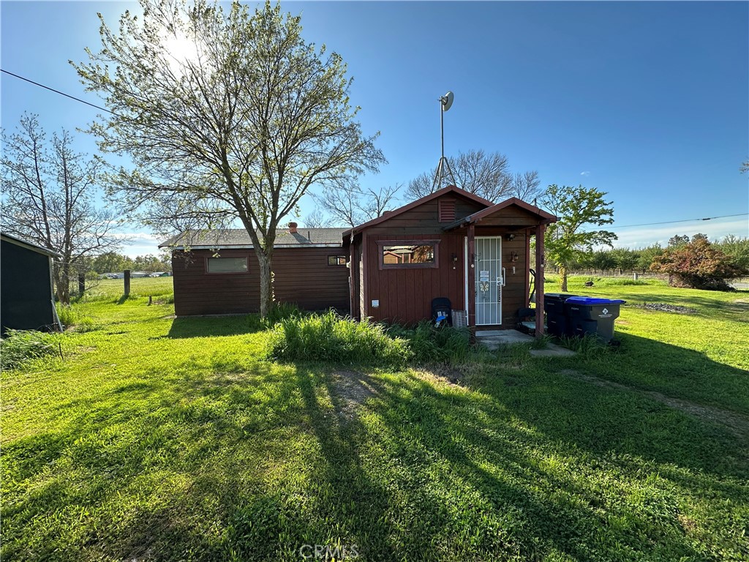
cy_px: 281
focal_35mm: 14
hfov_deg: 102.1
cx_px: 374
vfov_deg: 85.7
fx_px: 303
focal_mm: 2.22
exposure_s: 1/769
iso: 40
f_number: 2.2
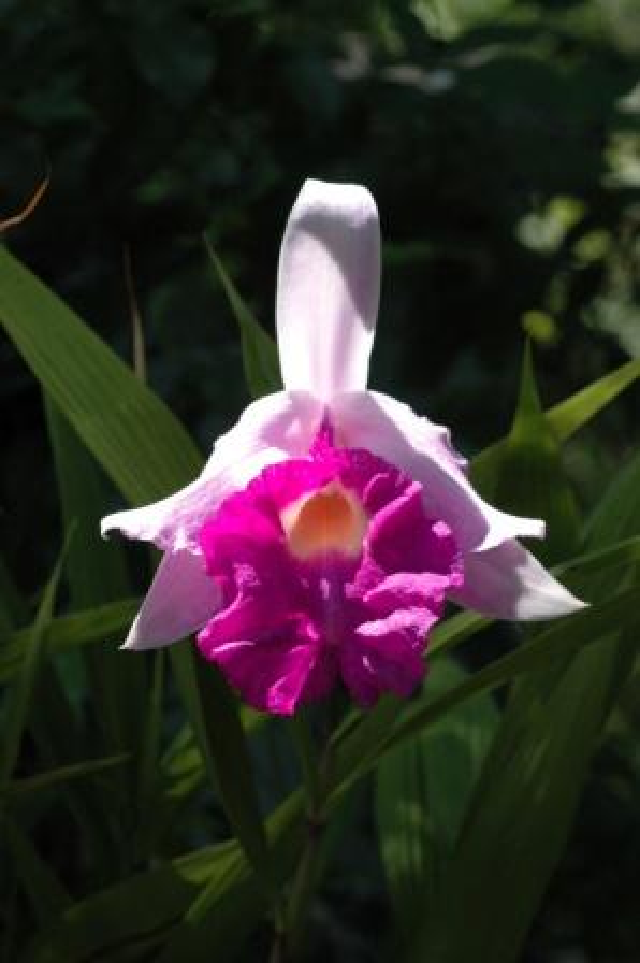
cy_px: 482
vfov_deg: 22.6
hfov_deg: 15.2
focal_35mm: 90
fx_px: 2404
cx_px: 320
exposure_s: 1/320
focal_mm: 60
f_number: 9
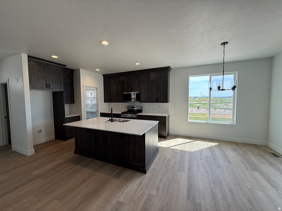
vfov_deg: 85.7
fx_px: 114
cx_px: 141
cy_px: 106
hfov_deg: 102.1
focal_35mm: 14
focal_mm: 2.22
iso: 64
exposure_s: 1/163
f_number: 2.2
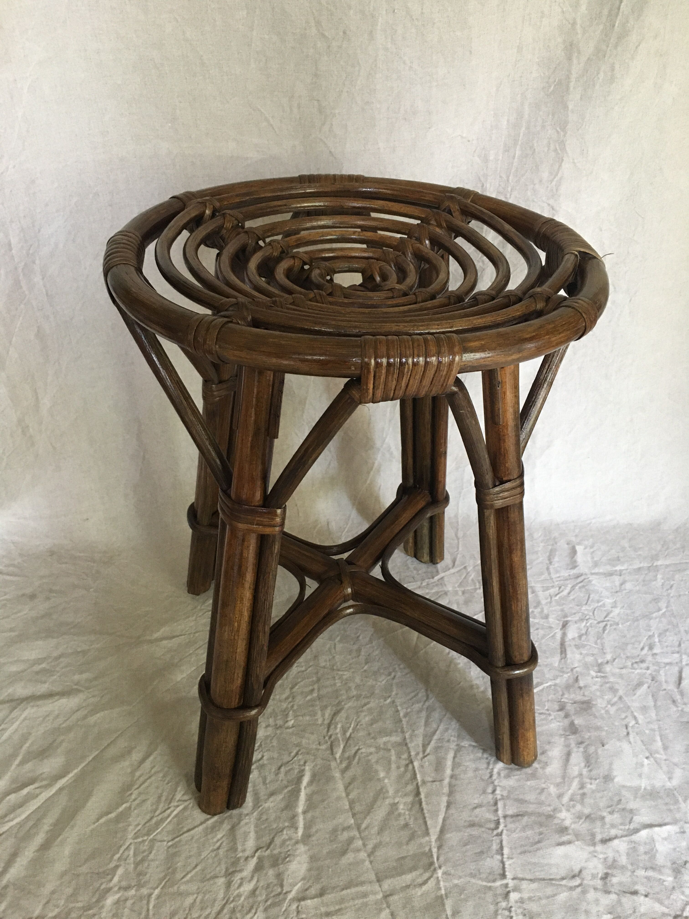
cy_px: 460
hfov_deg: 48.2
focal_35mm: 29
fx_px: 770
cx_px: 344
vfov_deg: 61.7
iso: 200
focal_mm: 4.15
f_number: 2.2
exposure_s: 1/17
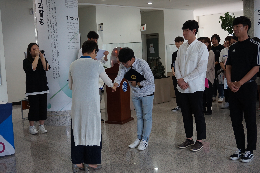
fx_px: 314
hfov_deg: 45.0
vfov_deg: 30.8
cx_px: 130
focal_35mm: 44
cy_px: 86
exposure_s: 1/60
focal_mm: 29
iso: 800
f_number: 4.5
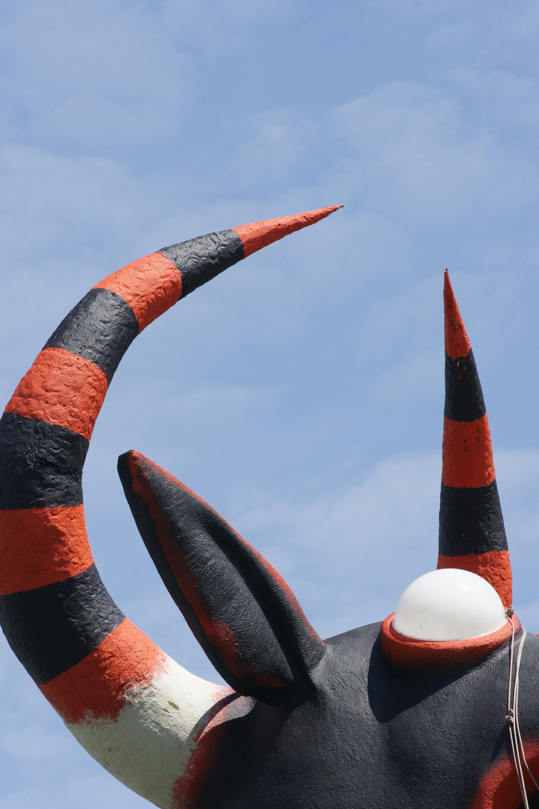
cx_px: 267
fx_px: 4850
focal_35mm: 216
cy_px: 404
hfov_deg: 6.4
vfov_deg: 9.5
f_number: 11
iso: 400
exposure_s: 1/500
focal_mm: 140
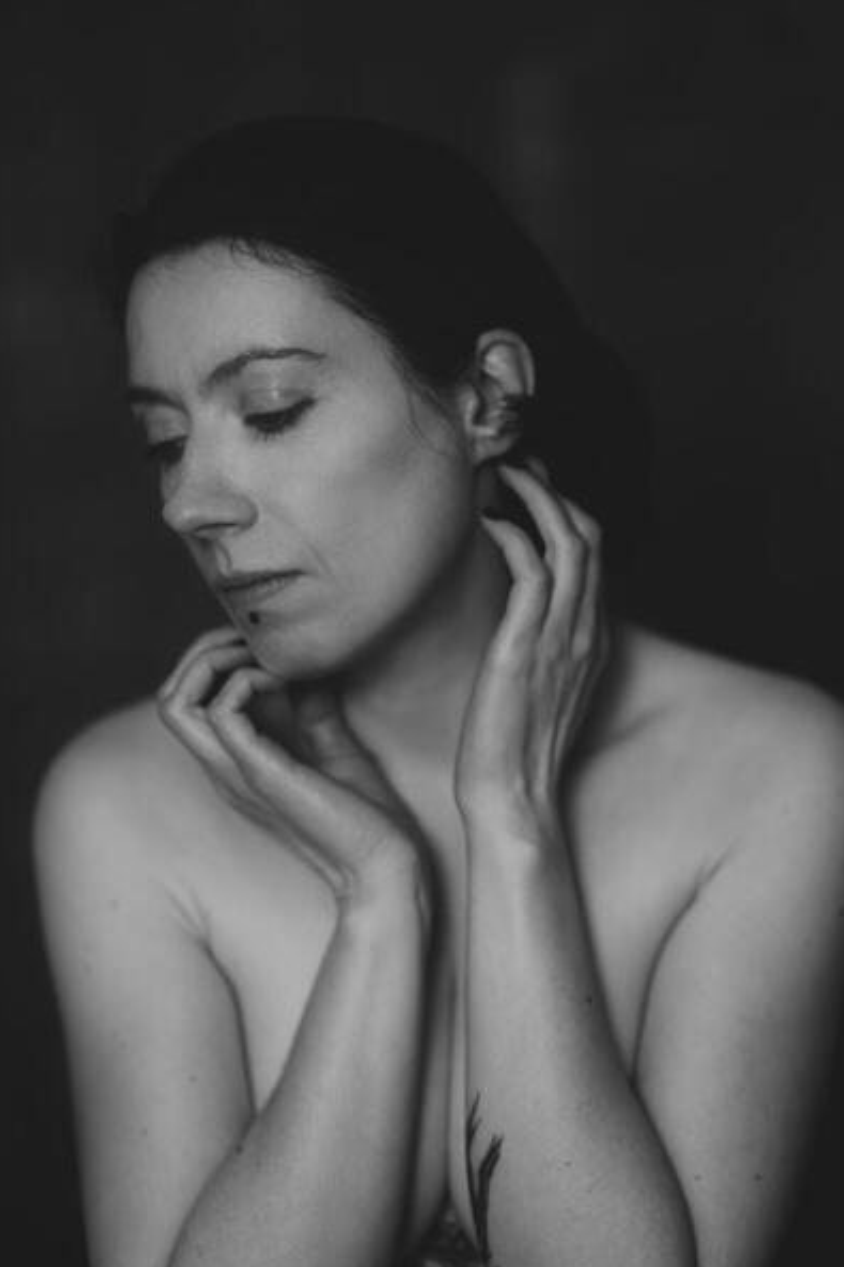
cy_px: 635
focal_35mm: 86
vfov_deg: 23.7
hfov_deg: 15.9
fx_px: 3026
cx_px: 421
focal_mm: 85
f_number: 1.4
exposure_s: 1/160
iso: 250
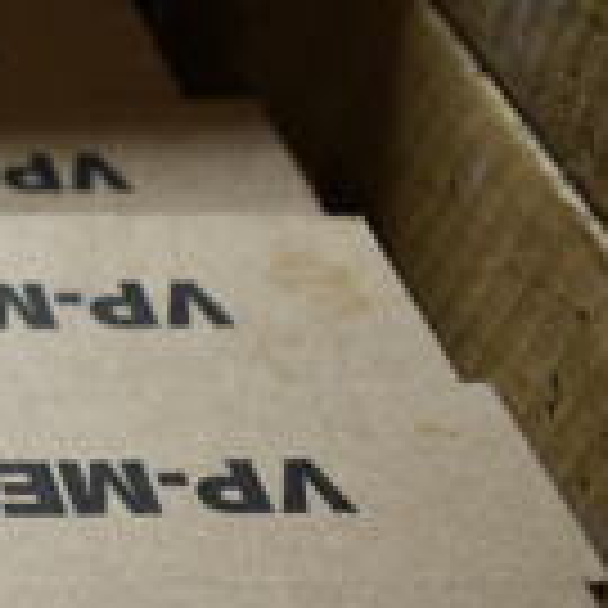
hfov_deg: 12.6
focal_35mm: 115
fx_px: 2285
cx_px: -734
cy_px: 594
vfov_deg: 14.9
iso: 100
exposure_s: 1/60
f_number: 4
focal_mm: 20
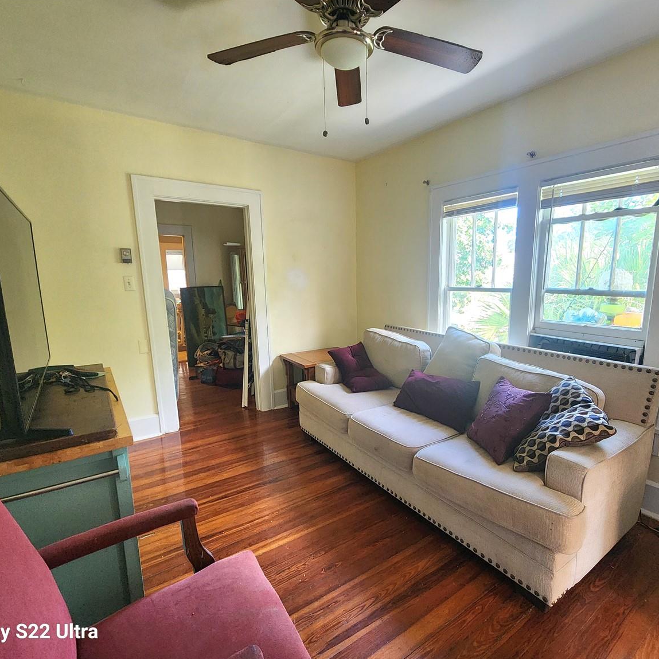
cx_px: 365
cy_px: 342
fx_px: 345
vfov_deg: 87.4
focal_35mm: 16
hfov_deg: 87.1
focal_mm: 2.2
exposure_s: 1/60.2
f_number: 2.2
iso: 250
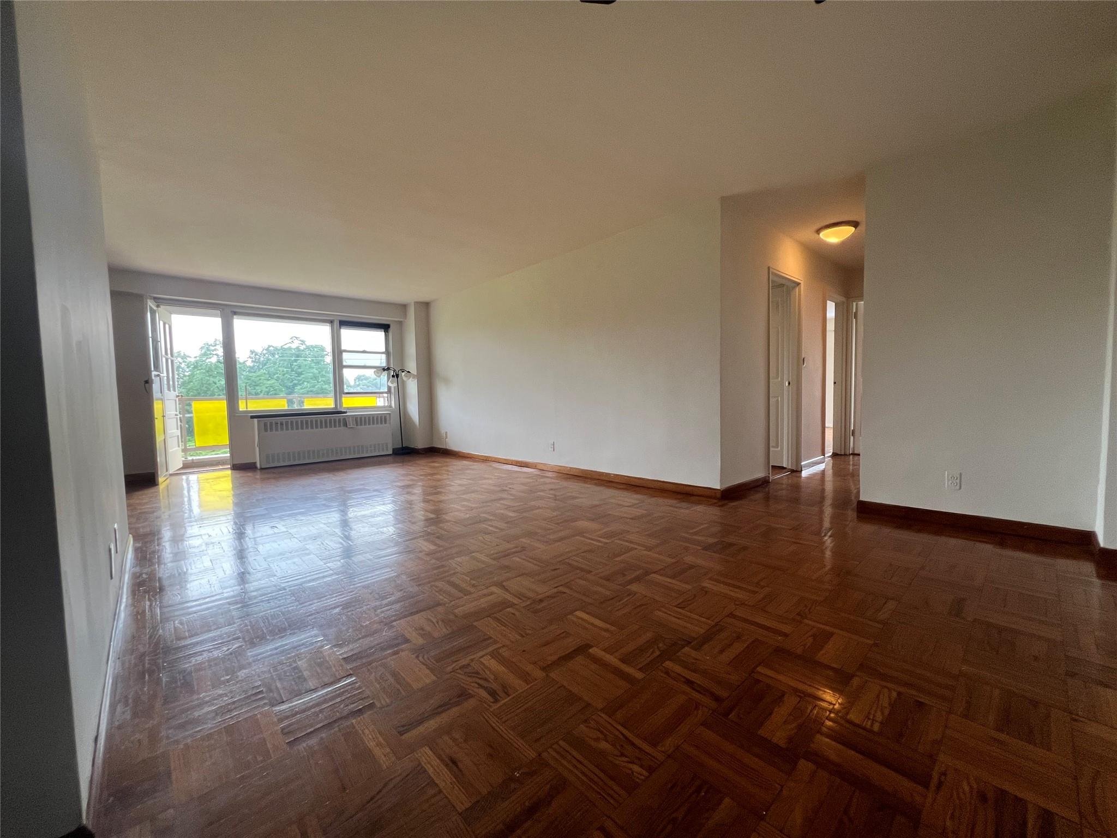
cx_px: 558
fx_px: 419
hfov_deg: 106.2
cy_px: 419
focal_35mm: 13
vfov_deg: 89.9
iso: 250
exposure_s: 1/120
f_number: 1.8
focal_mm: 1.57
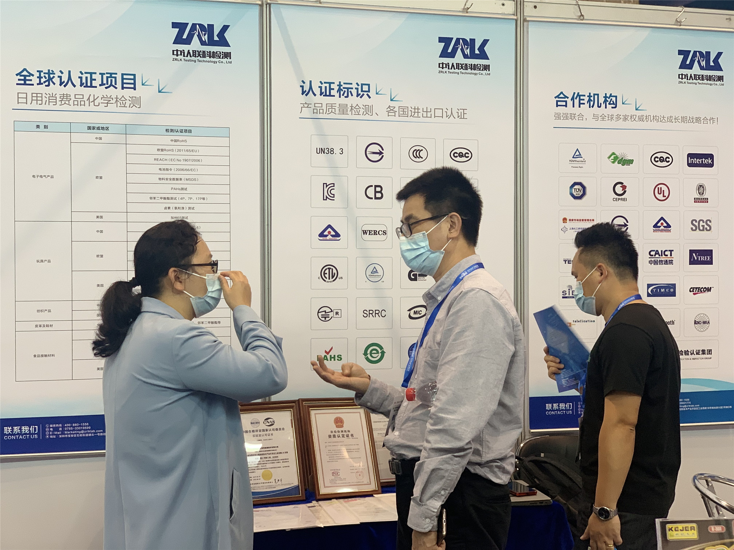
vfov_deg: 28.0
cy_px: 275
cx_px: 367
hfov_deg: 36.8
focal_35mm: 52
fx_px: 1103
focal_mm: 6
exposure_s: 1/50
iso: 100
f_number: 2.4
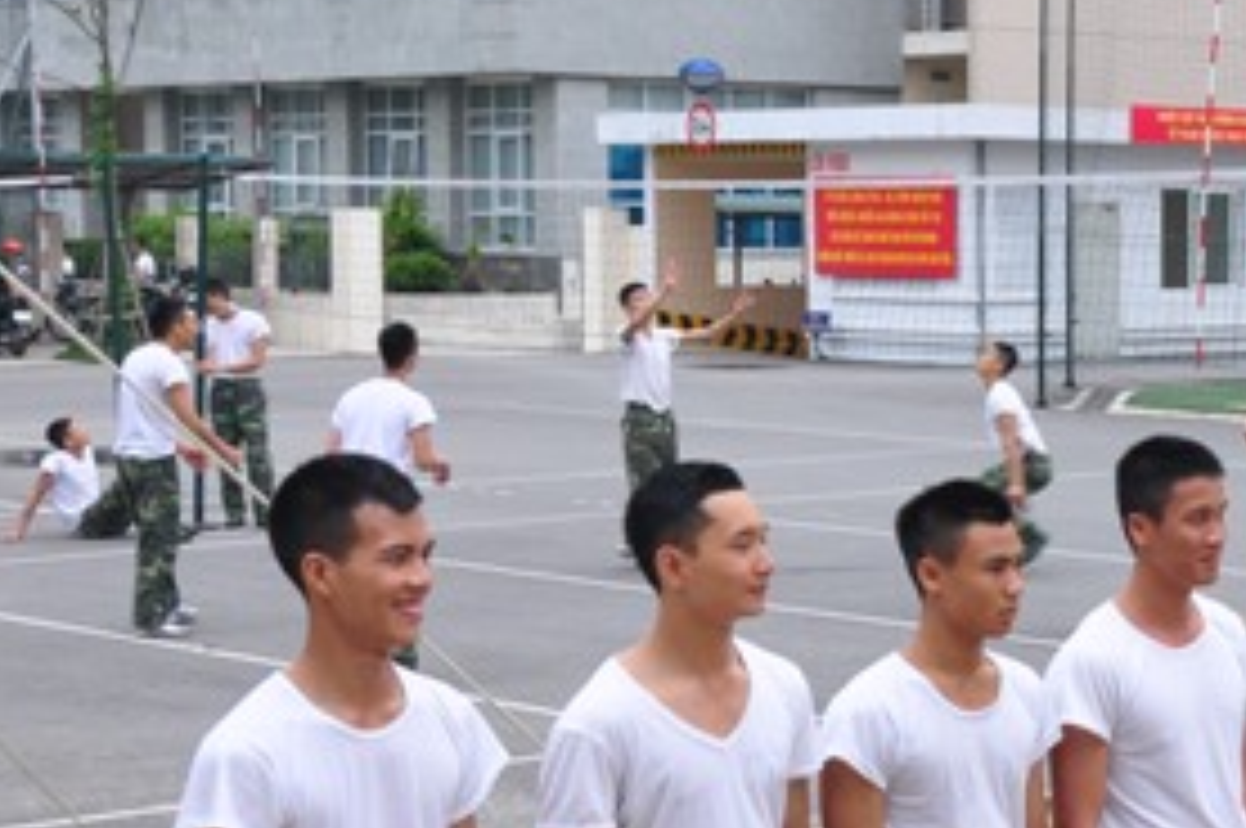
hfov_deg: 19.2
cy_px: 405
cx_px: 1649
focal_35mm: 98
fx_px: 3388
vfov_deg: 13.9
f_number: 8
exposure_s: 1/125
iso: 320
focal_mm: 24
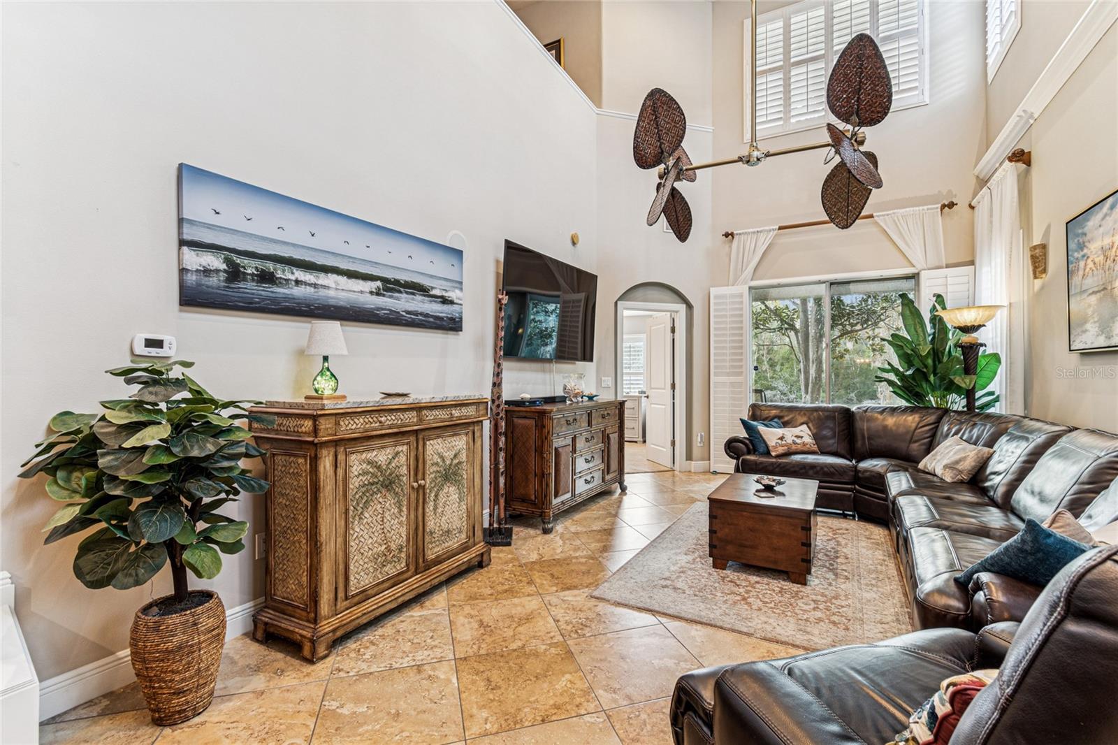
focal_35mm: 15
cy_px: 372
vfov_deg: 77.3
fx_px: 466
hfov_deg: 100.4
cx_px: 559
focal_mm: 10
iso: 100
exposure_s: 1.6
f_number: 7.1
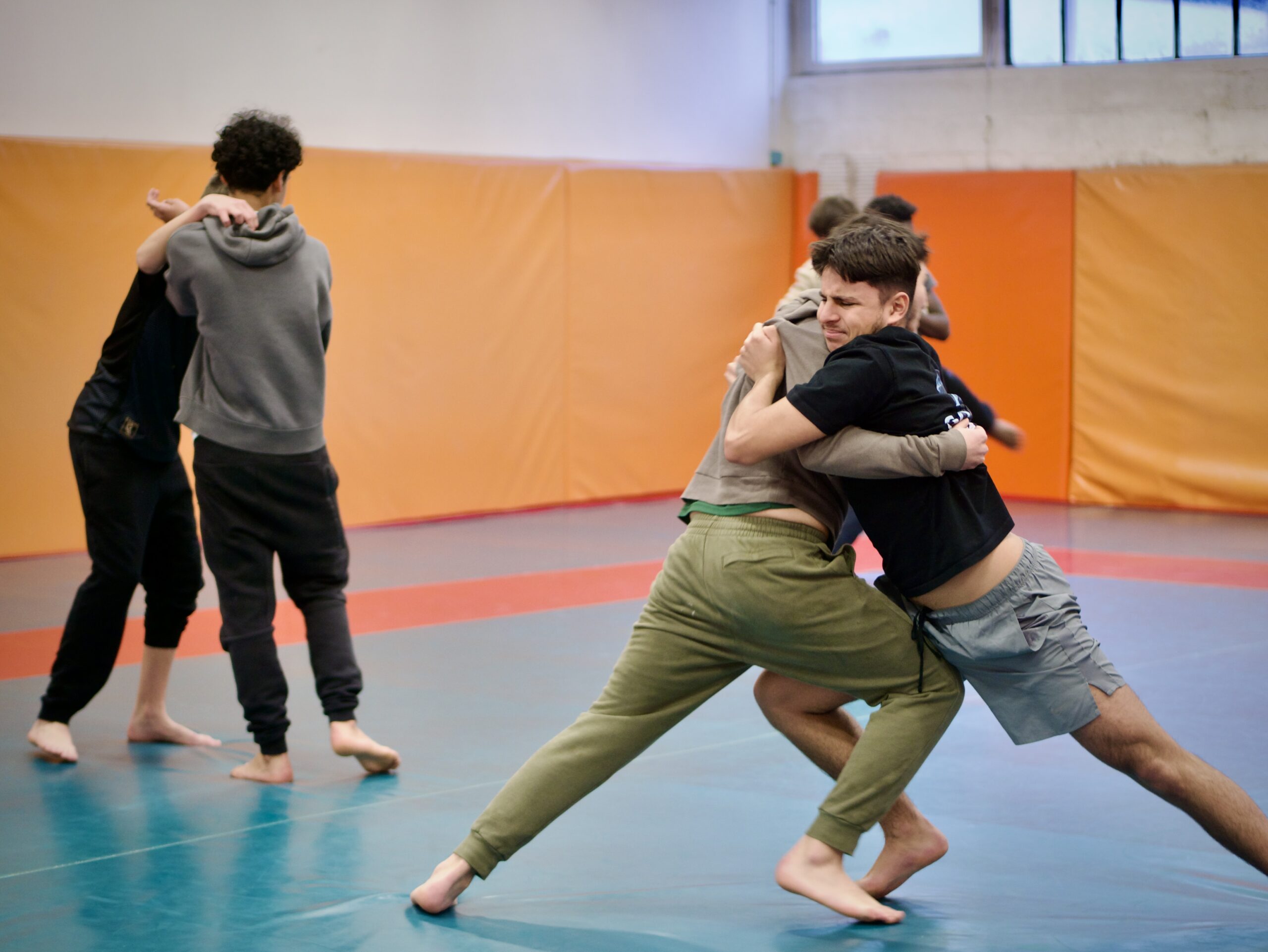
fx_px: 3151
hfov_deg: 22.7
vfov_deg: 17.2
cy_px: 476
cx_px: 634
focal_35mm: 86
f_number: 1.7
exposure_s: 1/125
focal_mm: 43
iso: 320
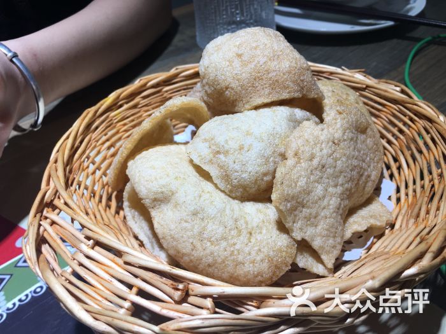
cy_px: 167
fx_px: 374
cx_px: 223
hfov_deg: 61.7
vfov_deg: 48.2
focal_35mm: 29
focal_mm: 4.15
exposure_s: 1/100
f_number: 2.2
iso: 32
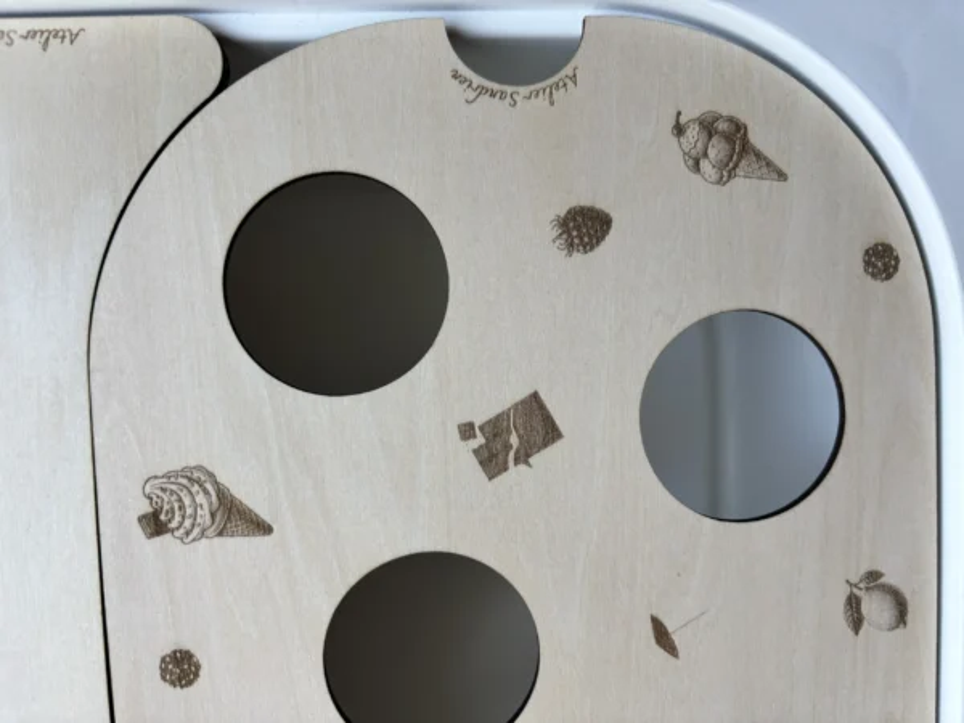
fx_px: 724
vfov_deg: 53.1
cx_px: 482
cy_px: 362
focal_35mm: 26
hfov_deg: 67.3
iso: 50
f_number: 1.6
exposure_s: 1/121
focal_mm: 5.96
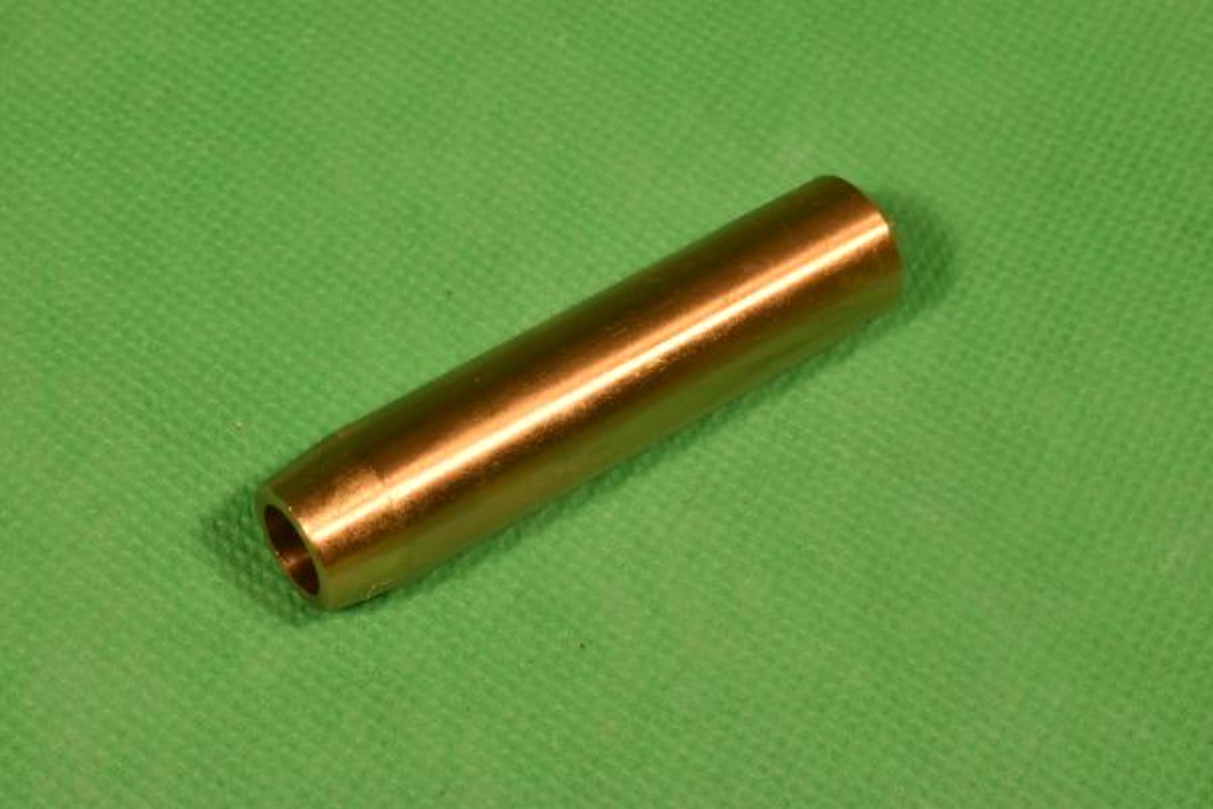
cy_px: 404
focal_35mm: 82
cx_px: 606
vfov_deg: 16.6
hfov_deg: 24.6
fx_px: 2780
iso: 1250
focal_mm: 55
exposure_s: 1/100
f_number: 22
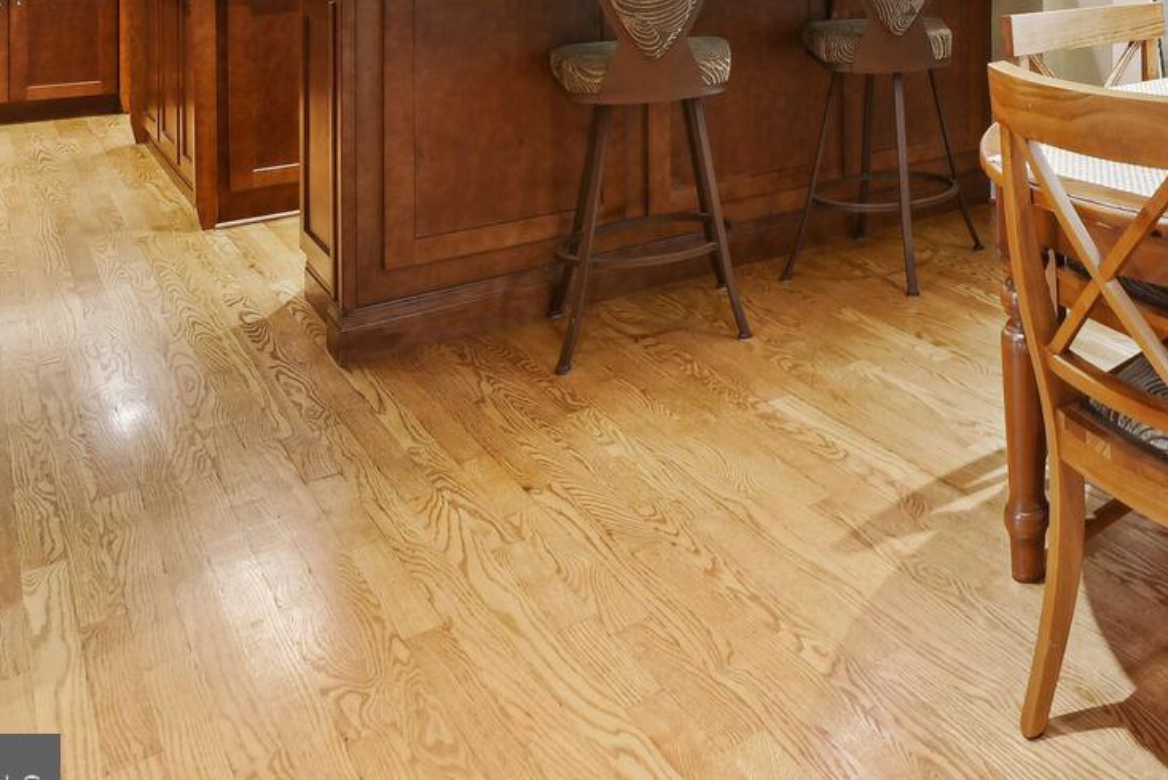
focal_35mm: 33
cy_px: -88
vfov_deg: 34.3
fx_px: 1071
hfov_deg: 48.3
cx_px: 1139
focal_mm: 14
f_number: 8
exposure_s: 1/4
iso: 200
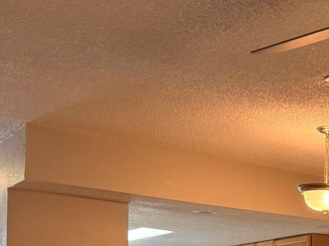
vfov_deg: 17.4
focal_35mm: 77
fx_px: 732
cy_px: 355
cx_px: 329
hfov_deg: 24.2
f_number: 1.78
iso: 250
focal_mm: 6.76
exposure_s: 1/60
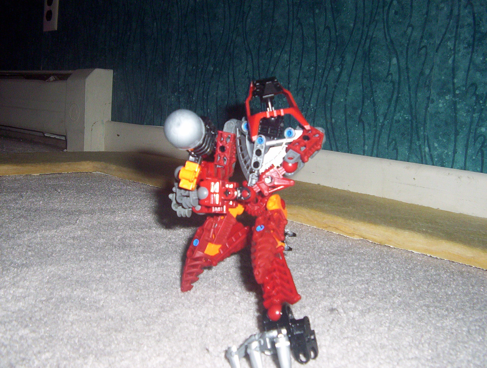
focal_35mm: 39
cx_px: 244
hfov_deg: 47.8
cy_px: 184
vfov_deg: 37.0
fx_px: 550
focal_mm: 5.26
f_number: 3.84
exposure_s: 1/60
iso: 140
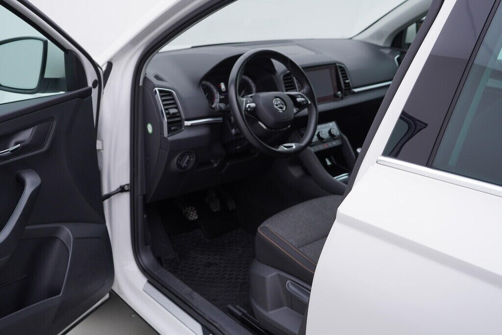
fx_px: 502
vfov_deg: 36.9
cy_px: 168
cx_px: 251
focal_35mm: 36
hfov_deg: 53.1
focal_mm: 24
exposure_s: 1/60
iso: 125
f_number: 4
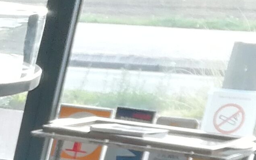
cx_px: -519
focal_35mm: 181
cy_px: 521
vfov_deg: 6.5
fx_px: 1263
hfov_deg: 9.2
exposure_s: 1/50
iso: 80
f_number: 1.8
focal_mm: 4.75
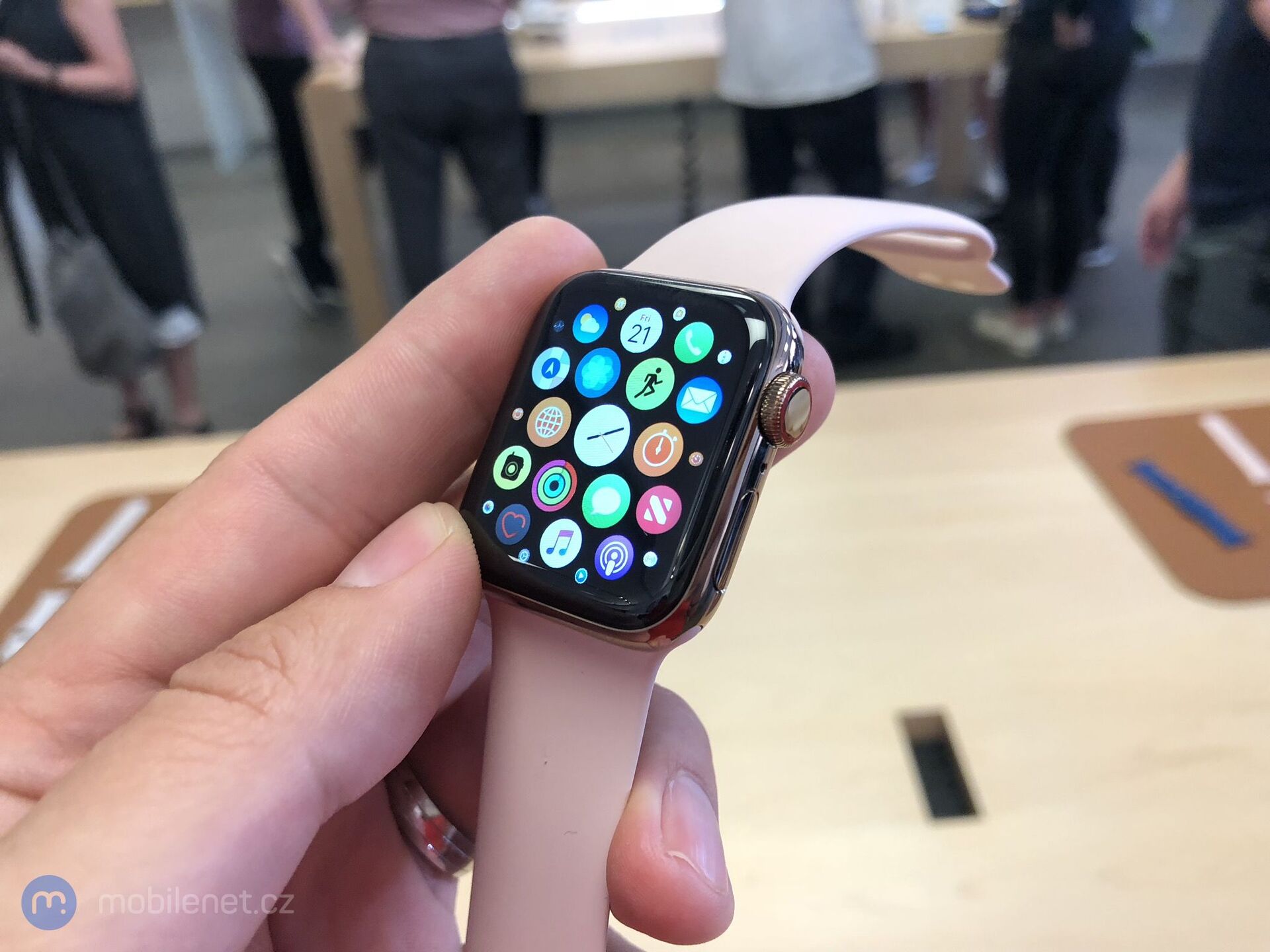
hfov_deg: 63.4
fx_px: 1027
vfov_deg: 49.7
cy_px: 476
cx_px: 635
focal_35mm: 28
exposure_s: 1/30
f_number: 1.8
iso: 32
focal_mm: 4
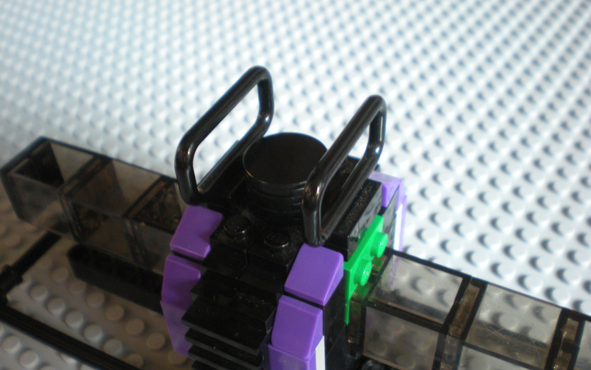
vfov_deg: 31.2
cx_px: 296
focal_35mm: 41
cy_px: 210
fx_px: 660
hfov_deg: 48.2
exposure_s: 1/10.3
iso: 200
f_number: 3.1
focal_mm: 6.3
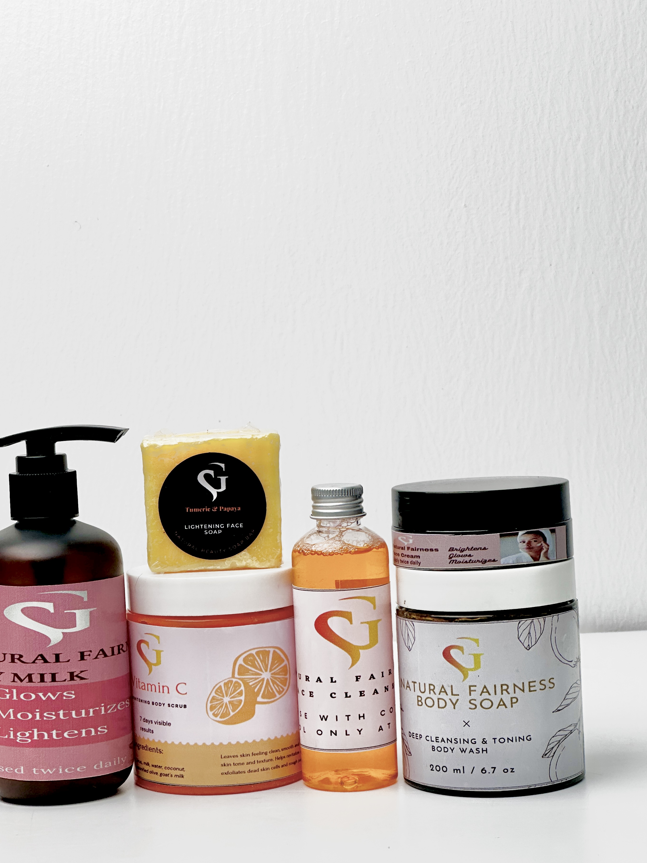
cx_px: 291
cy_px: 460
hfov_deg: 17.2
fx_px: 2143
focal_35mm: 86
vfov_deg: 22.8
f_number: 2.8
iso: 50
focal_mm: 9
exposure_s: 1/102
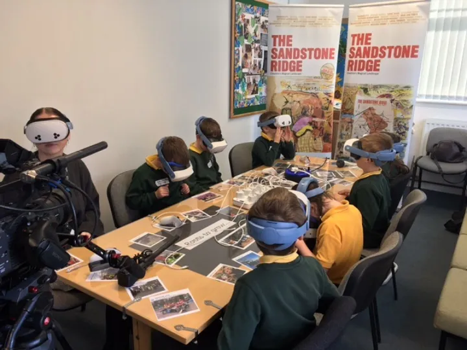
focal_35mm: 29
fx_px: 391
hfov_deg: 61.7
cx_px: 234
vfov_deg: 48.2
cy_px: 175
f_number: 2.2
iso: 32
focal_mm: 4.15
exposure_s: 1/50
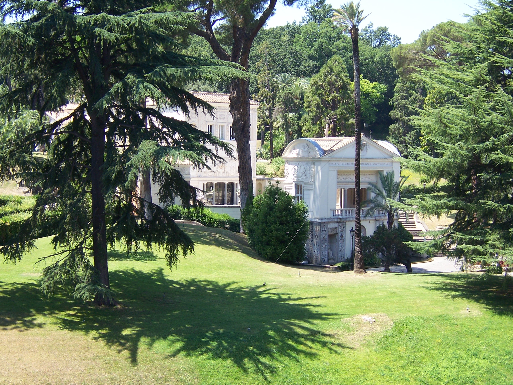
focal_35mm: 54
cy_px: 192
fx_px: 800
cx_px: 256
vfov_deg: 27.0
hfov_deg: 35.5
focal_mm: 9
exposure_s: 1/250
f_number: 3.6
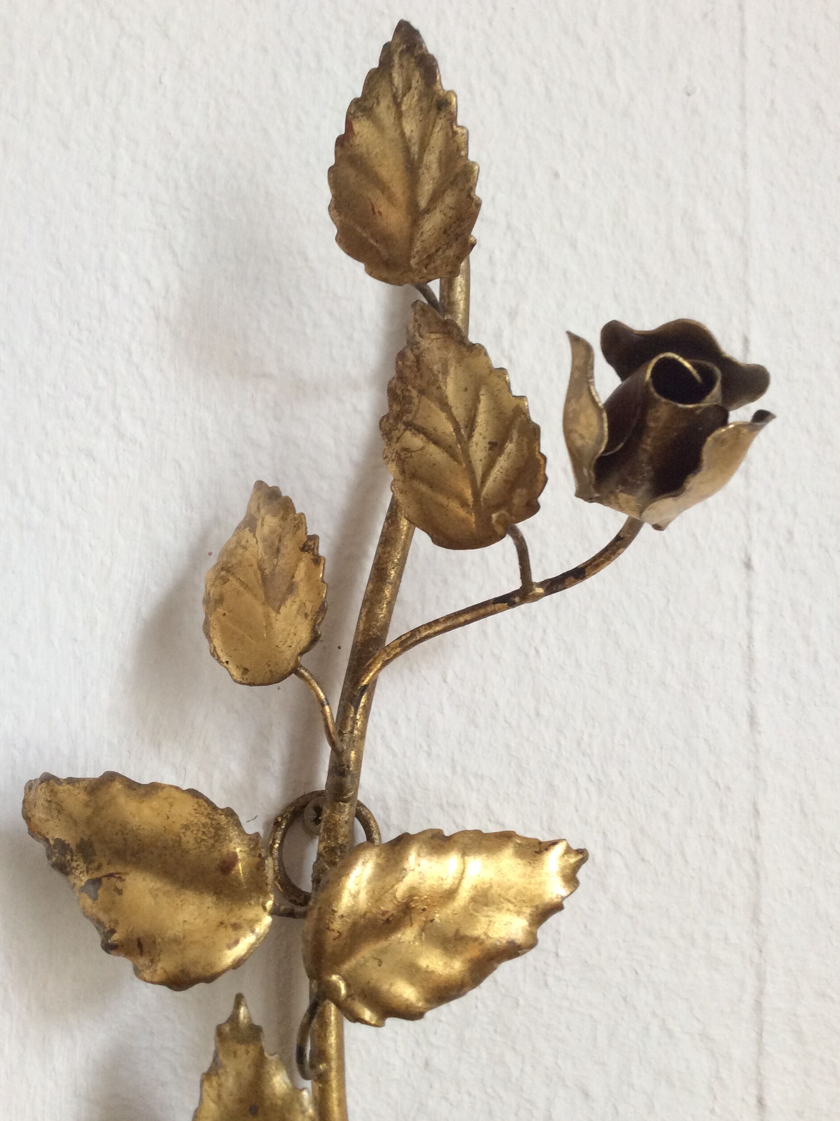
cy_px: 569
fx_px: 1068
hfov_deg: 42.9
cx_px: 414
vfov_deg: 55.4
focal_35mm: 33
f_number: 2.4
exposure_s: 1/25
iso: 80
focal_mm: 3.3
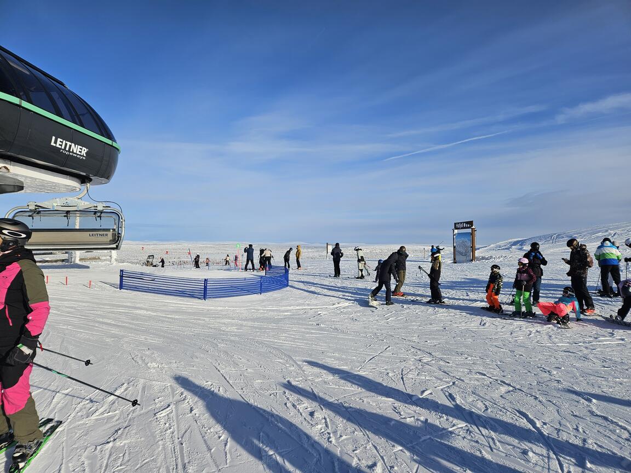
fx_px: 419
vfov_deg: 58.9
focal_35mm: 23
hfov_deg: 73.9
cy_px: 236
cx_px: 316
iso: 25
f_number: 1.8
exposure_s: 1/3134
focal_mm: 5.4
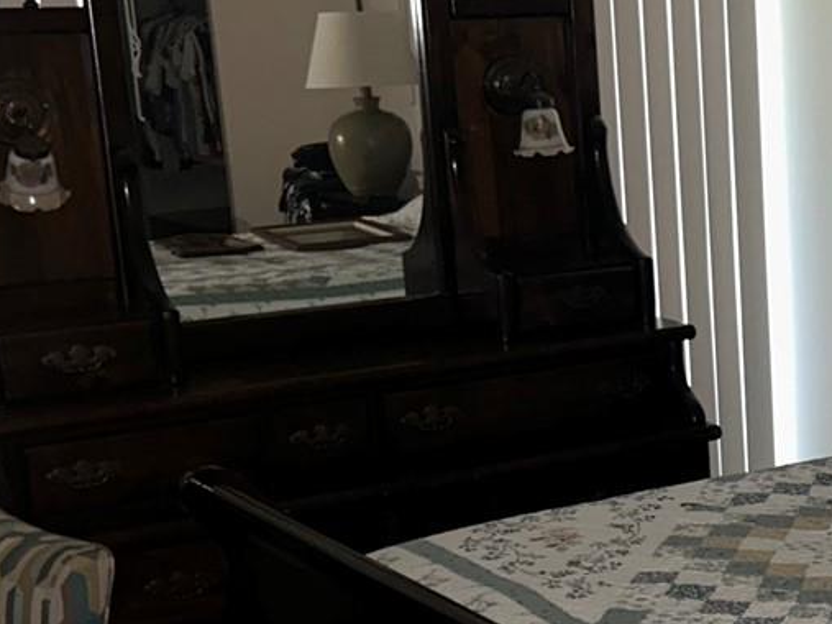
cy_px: 483
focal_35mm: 82
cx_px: 930
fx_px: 1970
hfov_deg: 22.4
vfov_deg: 17.9
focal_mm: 5.7
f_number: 1.5
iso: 160
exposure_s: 1/4
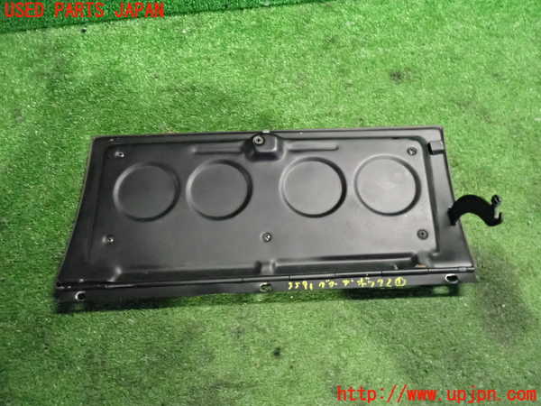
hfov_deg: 60.0
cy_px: 203
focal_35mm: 30
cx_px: 270
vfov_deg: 46.8
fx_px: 469
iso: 3200
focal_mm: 5.4
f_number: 2.3
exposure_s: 1/160
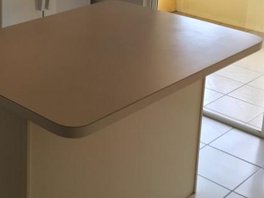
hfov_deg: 26.6
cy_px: -6
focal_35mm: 71
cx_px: 37
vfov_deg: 20.0
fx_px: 542
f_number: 2.2
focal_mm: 4.15
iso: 25
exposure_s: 1/40
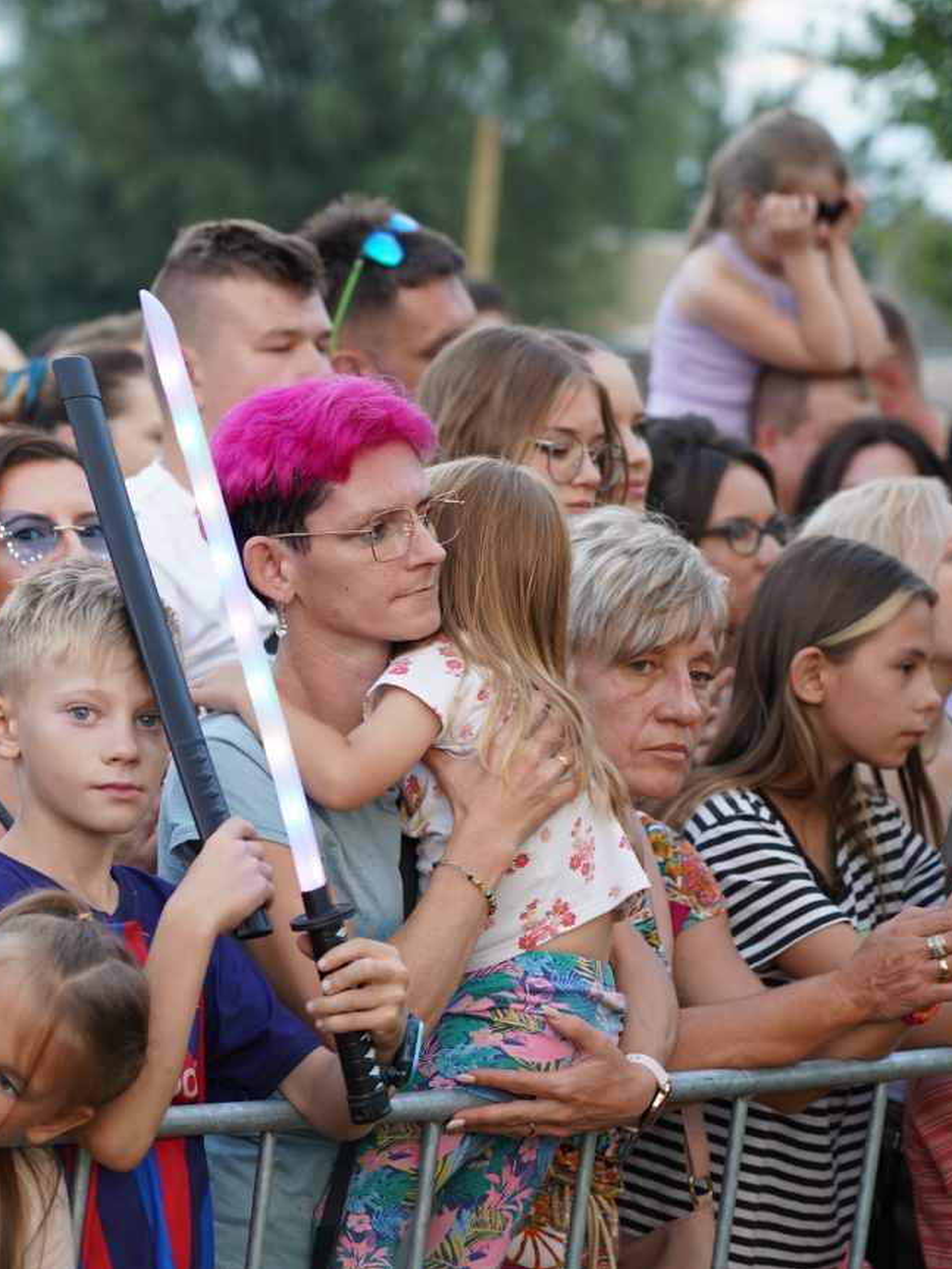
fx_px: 5574
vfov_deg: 13.0
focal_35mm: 152
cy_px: 634
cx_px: 234
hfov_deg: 9.7
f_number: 4
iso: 500
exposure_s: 1/100
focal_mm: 105
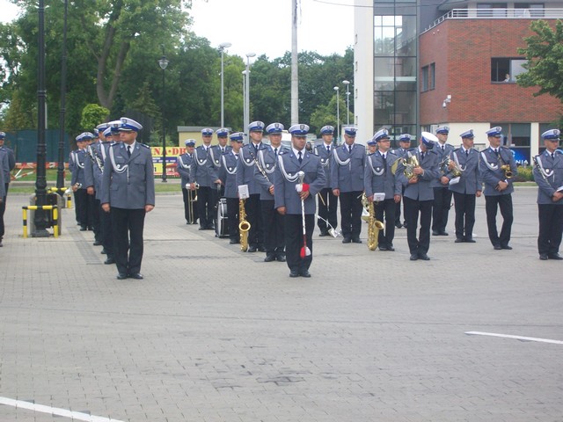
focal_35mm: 87
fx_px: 1415
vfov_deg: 17.0
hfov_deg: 22.5
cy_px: 211
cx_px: 282
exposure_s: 1/160
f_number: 4.3
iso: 64
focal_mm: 14.3
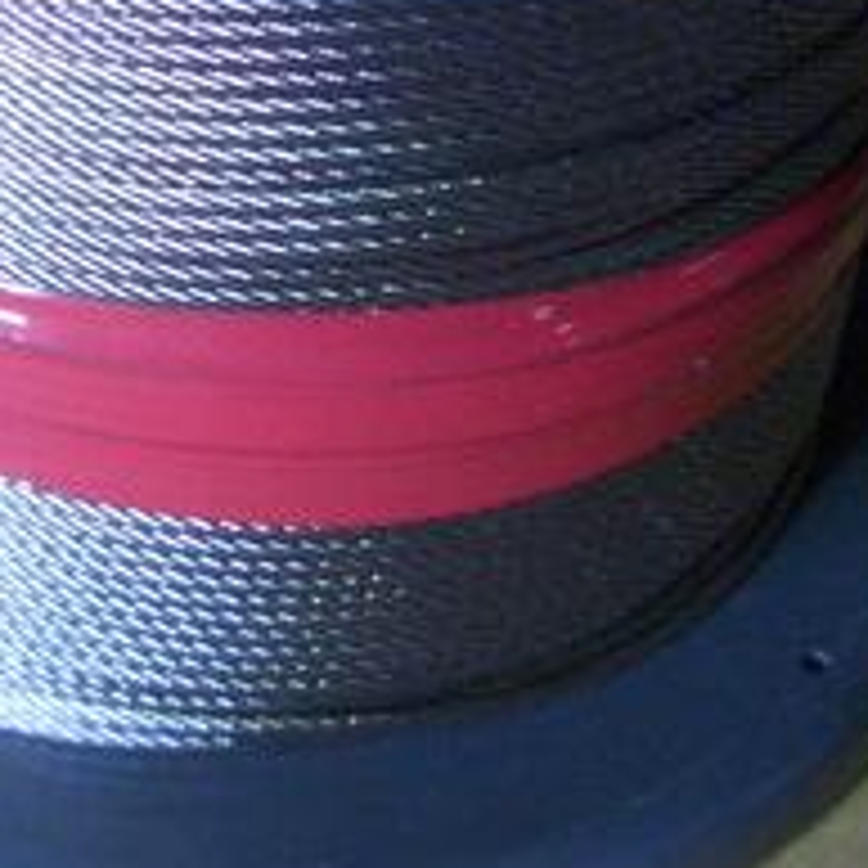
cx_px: 121
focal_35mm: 96
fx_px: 2723
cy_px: 225
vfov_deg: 18.0
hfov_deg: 17.9
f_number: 2.6
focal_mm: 5.8
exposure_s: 1/60
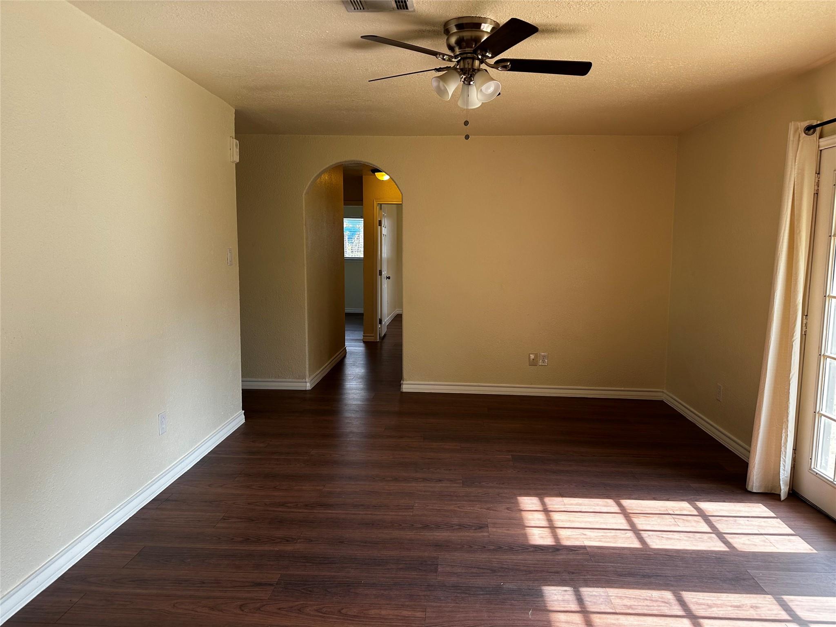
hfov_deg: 71.6
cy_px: 314
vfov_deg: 56.8
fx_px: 580
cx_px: 418
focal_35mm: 24
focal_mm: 6.86
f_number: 1.78
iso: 80
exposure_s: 1/121
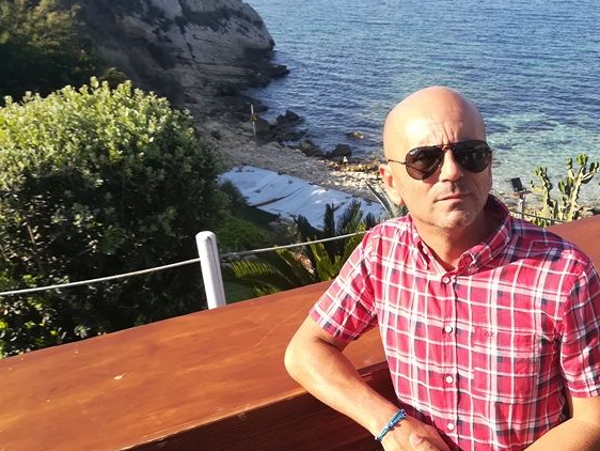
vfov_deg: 38.6
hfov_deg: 49.2
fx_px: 642
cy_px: 256
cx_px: 405
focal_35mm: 37
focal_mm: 3.83
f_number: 2.2
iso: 50
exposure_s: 1/447
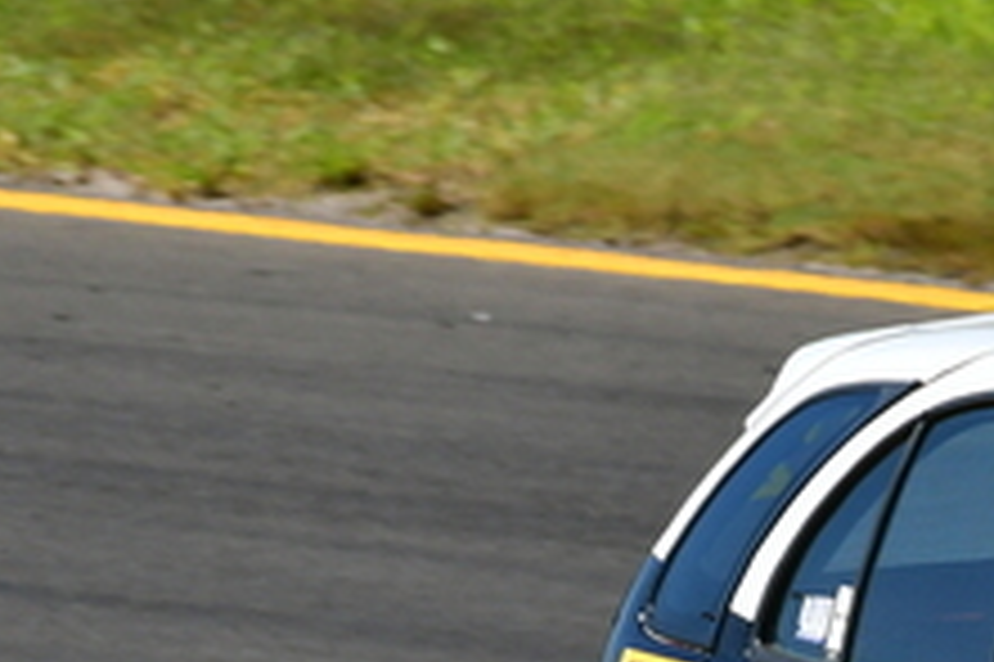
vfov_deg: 0.6
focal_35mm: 2446
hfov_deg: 0.8
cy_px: 651
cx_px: 1421
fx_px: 67485
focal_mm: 450
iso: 500
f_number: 13
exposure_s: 1/640
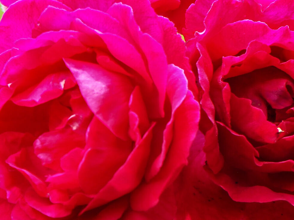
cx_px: 153
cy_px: 81
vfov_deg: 1.2
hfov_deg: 1.6
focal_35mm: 1233
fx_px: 10471
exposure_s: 1/250
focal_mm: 252
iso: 320
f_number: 5.4
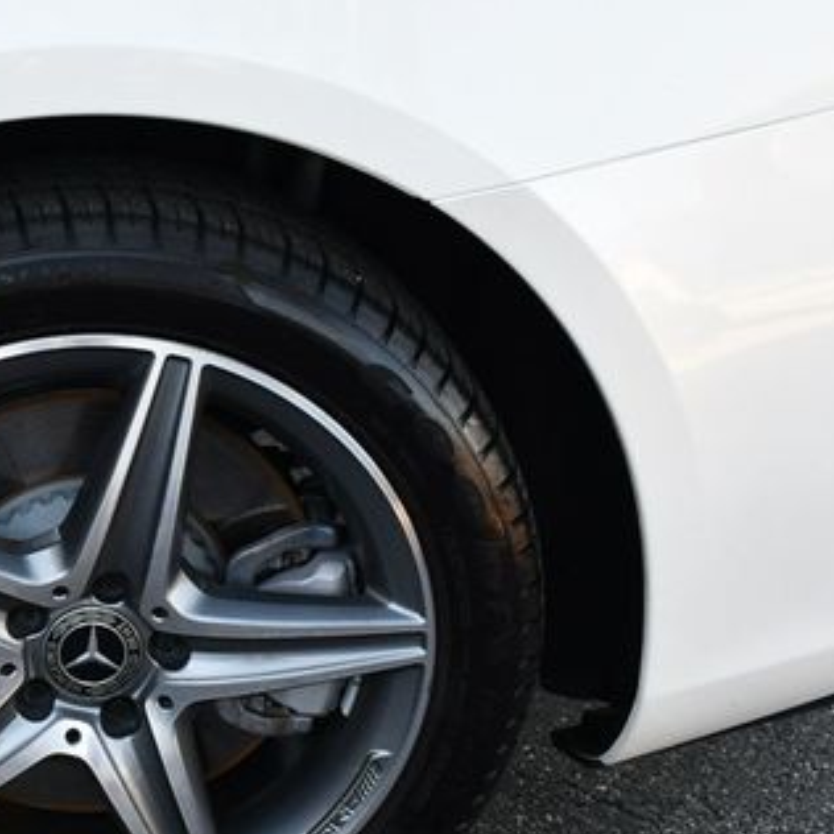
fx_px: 1690
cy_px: 554
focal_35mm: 62
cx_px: 50
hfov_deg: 26.6
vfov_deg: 27.6
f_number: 5
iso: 400
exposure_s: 1/250
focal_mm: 18
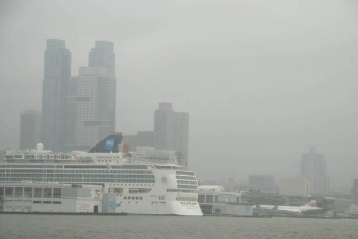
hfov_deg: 17.3
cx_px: 189
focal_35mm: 118
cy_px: 131
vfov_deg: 11.6
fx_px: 1174
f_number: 5
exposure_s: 1/200
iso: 180
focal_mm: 70
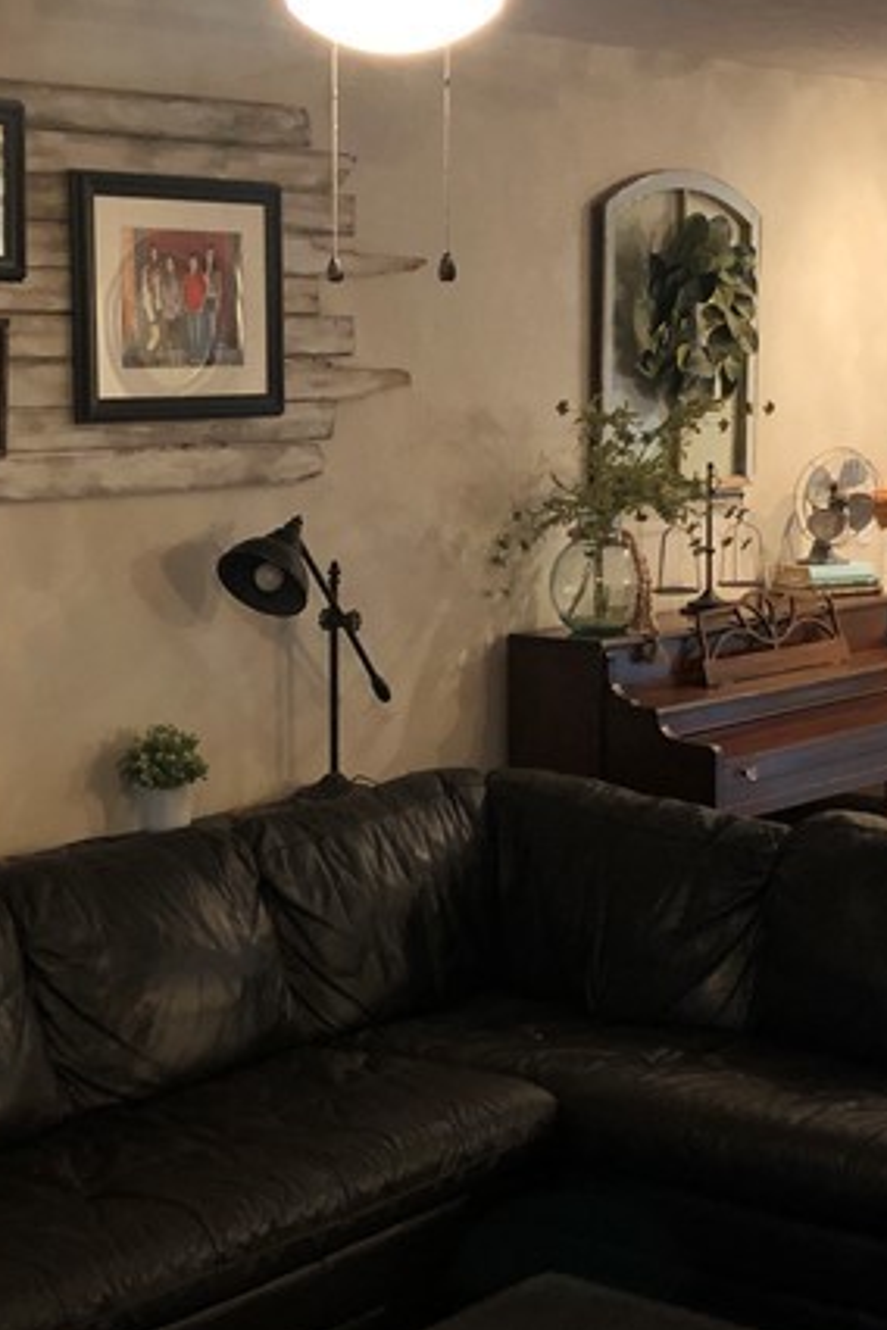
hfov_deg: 19.4
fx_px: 2587
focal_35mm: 70
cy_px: 624
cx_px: 509
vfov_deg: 28.8
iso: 500
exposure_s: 1/30
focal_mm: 3.99
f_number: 1.8
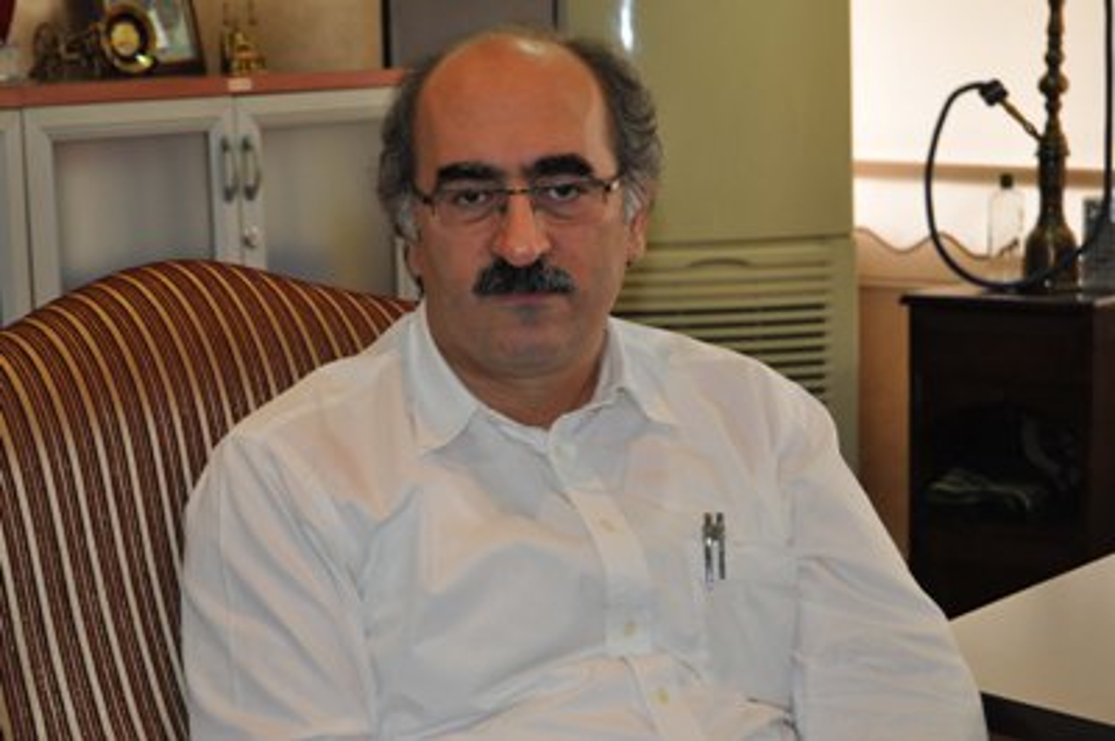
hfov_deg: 26.0
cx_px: 558
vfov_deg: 17.5
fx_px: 2414
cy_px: 370
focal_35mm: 78
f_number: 5.6
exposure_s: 1/100
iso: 1000
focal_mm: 52
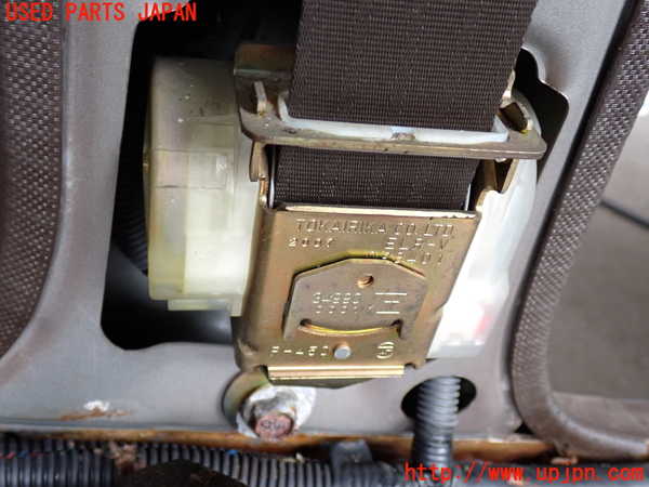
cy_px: 244
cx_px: 324
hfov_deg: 49.0
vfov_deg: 37.7
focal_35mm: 38
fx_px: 712
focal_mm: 6.83
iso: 200
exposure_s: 1/40
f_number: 2.7
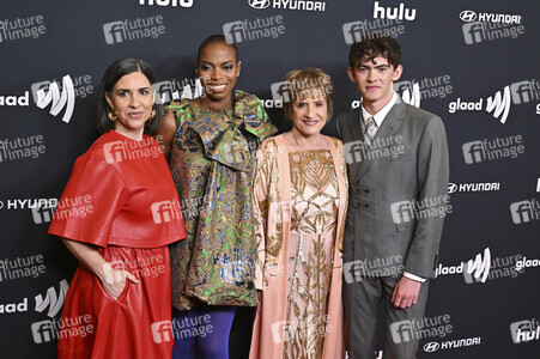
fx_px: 719
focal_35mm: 48
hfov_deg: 41.1
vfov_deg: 28.0
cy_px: 180
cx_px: 270
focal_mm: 48
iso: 4000
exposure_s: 1/250
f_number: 5.6
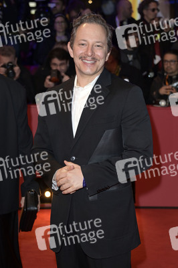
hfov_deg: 18.9
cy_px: 134
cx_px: 89
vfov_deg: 28.1
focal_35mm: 72
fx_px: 535
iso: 800
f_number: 5
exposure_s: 1/250
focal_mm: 72
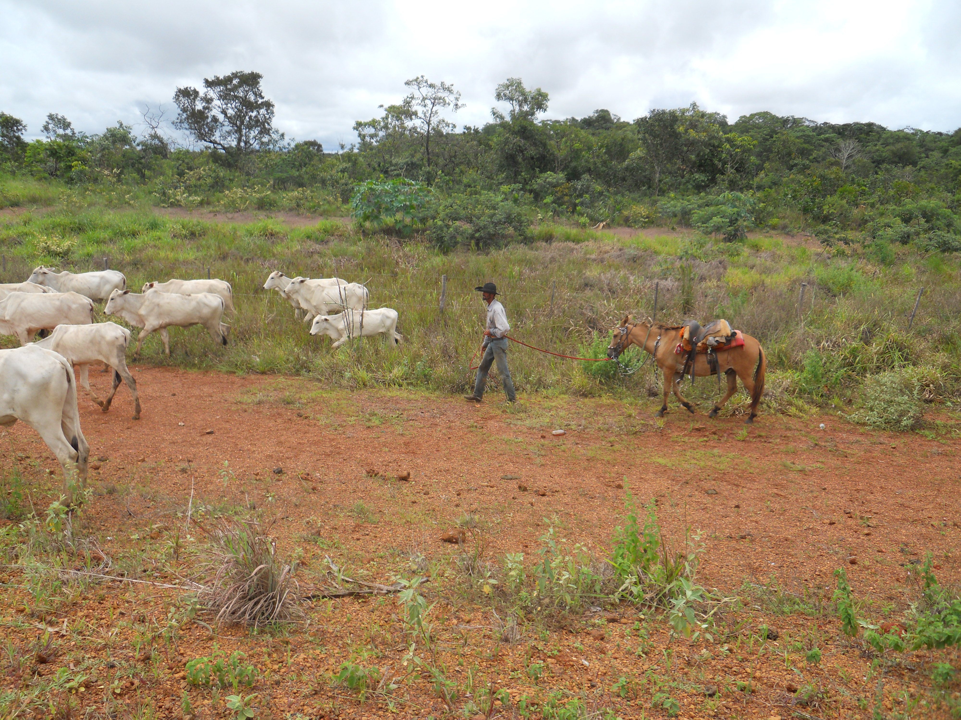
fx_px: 777
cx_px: 480
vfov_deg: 49.7
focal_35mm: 28
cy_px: 360
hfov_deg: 63.4
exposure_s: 1/1000
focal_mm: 5
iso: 80
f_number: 2.7
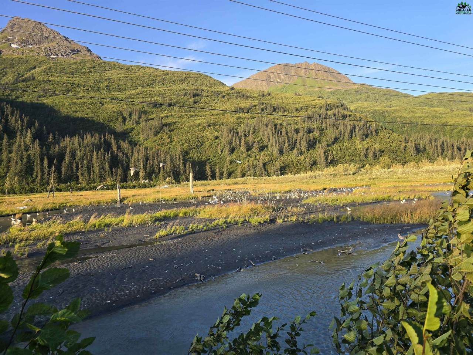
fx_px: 314
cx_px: 236
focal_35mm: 23
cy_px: 178
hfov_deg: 73.9
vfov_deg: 58.9
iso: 16
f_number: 1.7
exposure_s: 1/180
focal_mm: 6.3
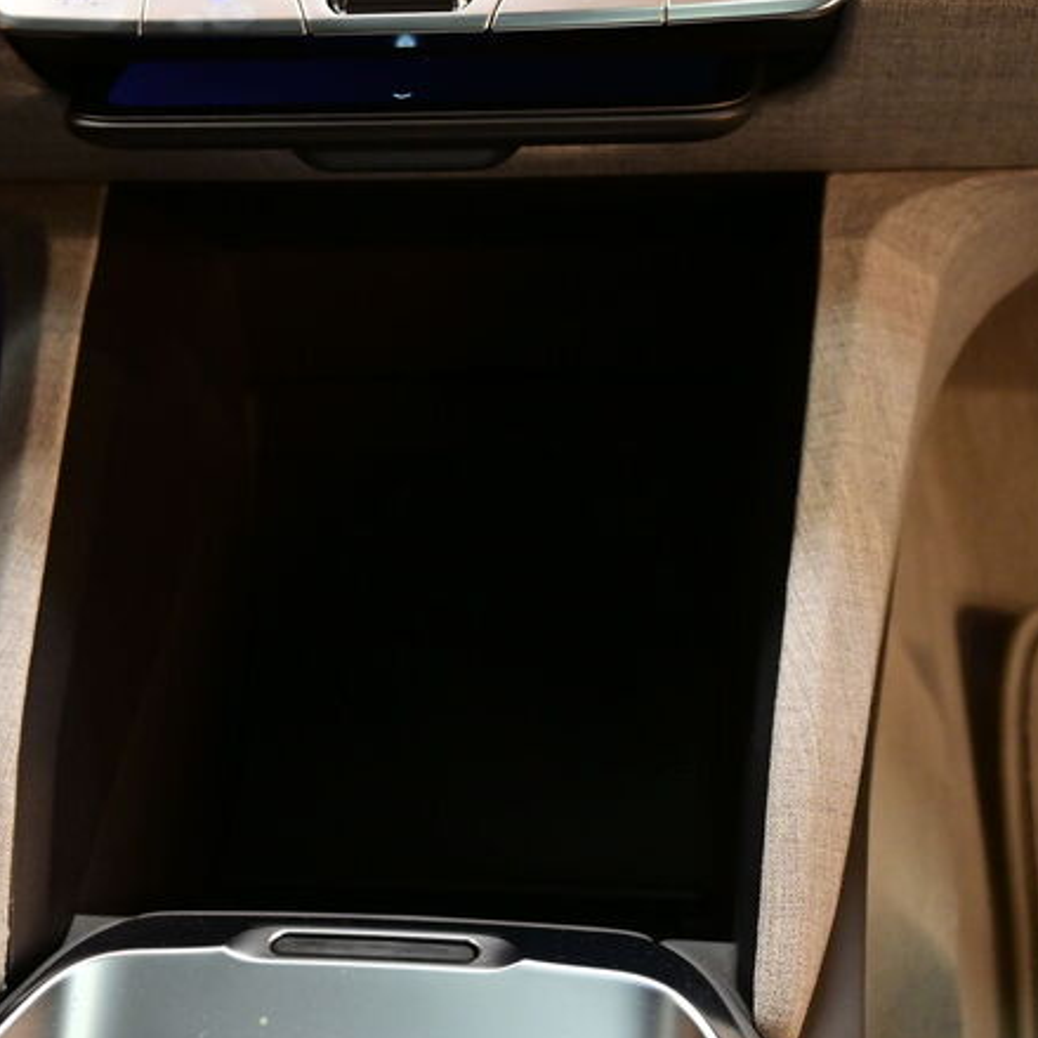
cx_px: 354
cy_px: 385
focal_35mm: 64
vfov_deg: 26.8
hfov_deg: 26.8
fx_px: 2169
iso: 720
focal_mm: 23
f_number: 4.2
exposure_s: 1/40
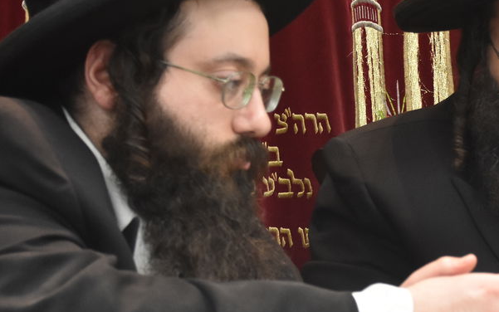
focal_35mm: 121
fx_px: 1646
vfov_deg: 10.8
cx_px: 368
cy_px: 173
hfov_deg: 17.2
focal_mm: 34
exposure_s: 1/60
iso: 1600
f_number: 5.6
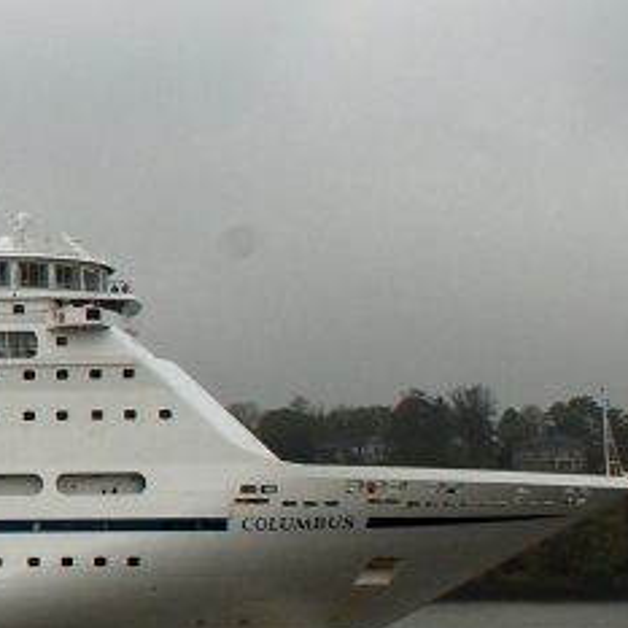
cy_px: 314
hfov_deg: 13.1
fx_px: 2299
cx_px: -685
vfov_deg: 15.6
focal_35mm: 112
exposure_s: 1/200
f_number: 10
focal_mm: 20
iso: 200
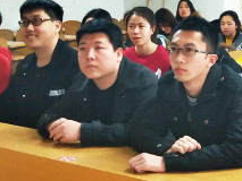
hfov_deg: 21.5
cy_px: 70
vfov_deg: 16.4
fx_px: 630
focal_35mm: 90
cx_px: 190
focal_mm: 3.95
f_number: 1.8
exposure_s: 1/50
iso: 344
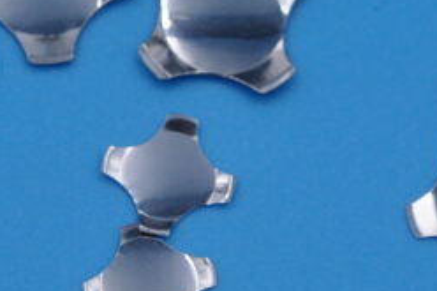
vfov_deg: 3.7
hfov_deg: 5.5
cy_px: 462
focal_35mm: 372
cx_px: 335
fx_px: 4513
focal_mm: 60
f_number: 10
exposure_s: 1/160
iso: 400
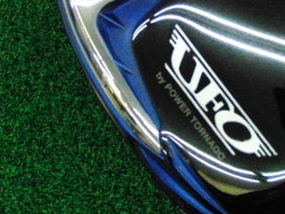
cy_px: 8
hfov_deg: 25.2
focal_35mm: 75
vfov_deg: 19.2
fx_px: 617
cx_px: 256
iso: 3200
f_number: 3.6
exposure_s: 1/640
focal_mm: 6.42
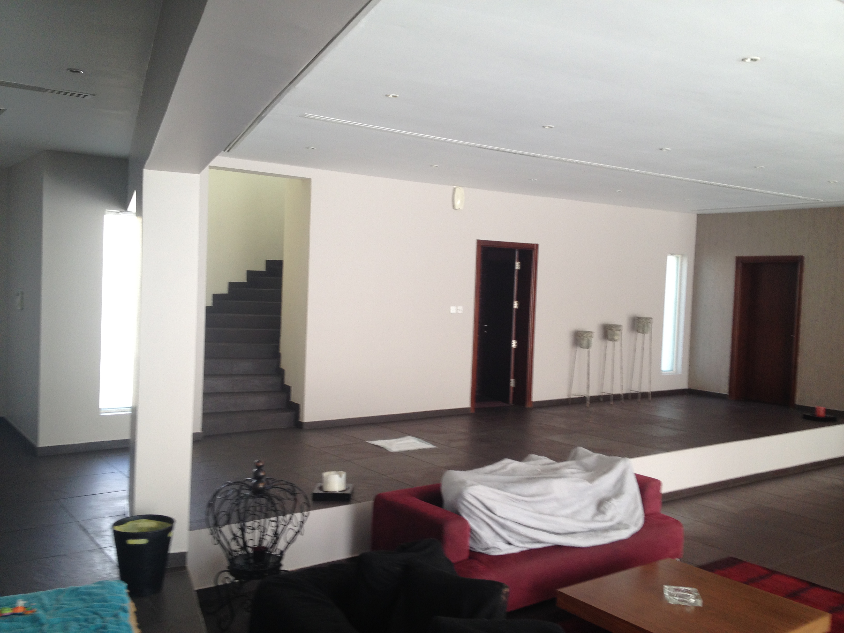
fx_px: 853
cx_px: 422
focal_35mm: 35
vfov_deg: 40.7
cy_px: 316
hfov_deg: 52.6
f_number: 2.4
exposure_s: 1/40
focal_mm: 4.28
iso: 50
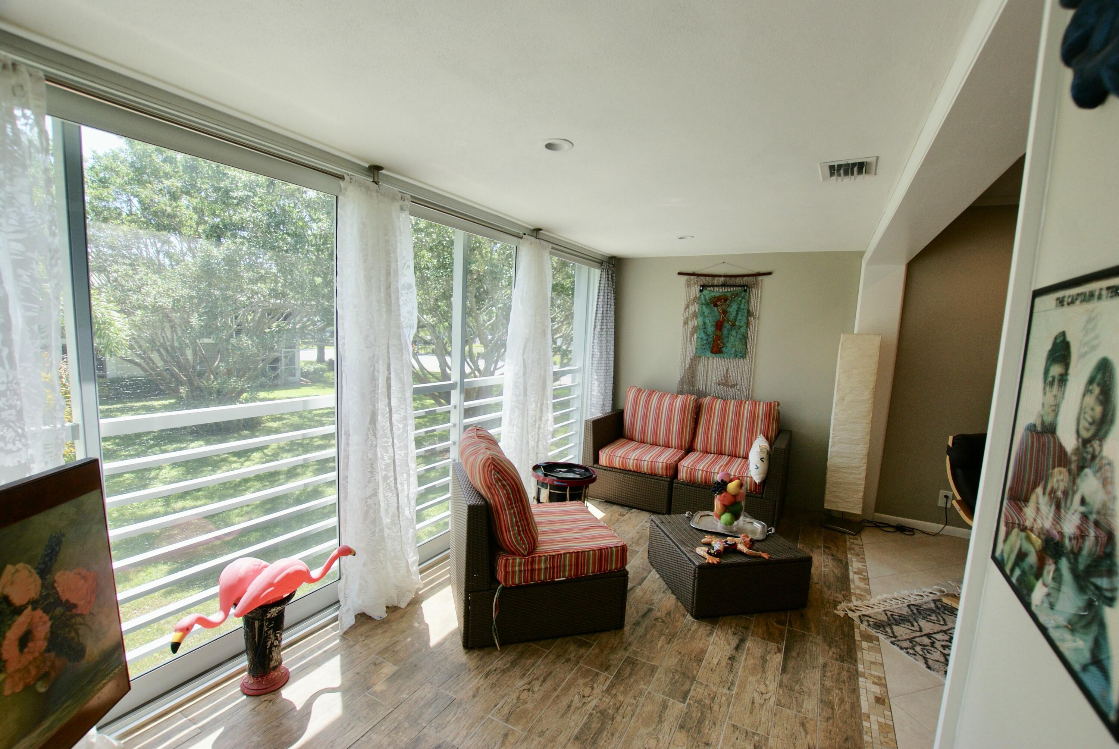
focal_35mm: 15
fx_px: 467
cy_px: 374
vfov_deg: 77.5
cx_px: 560
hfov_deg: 100.3
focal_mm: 10
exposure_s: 1/60
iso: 100
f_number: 6.3
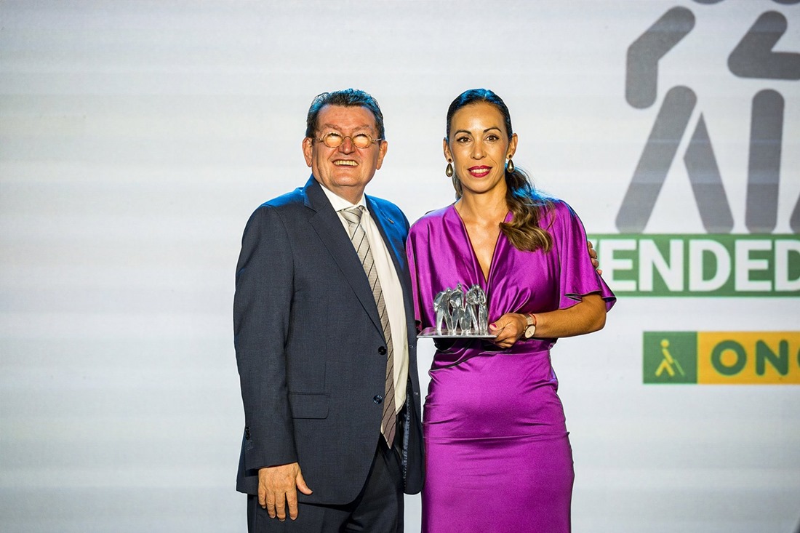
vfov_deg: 7.8
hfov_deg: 11.7
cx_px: 400
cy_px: 266
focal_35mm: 175
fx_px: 3888
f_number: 4
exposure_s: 1/320
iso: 1600
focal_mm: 175
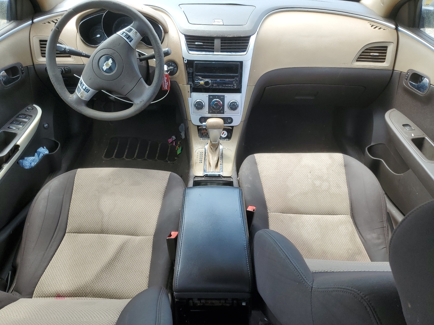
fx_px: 326
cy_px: 162
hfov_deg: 67.3
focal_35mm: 26
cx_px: 217
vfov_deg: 53.1
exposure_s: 1/256
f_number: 1.5
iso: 50
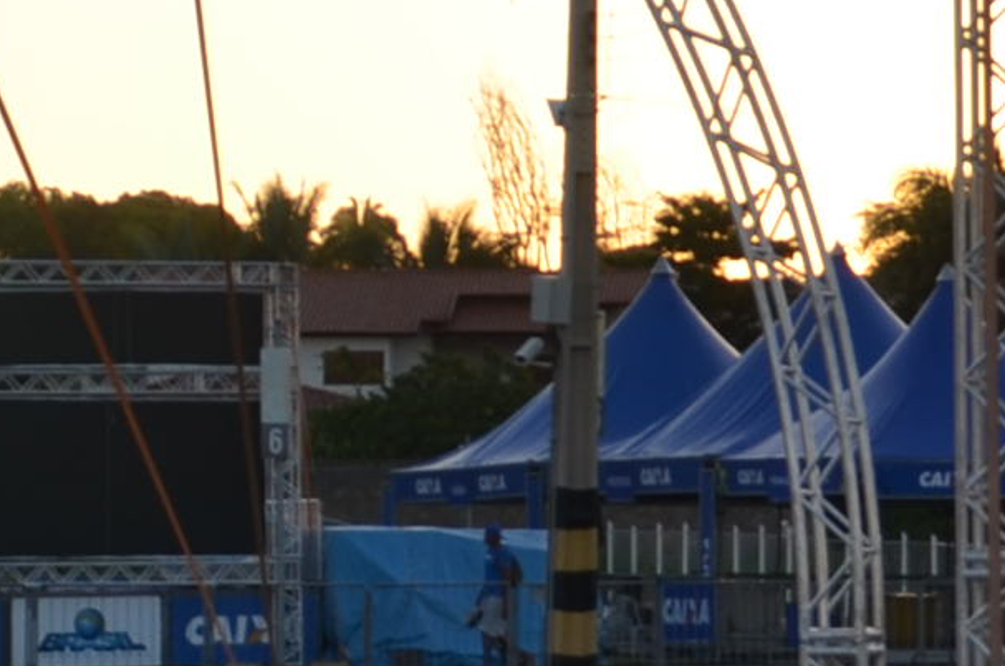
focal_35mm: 201
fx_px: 5599
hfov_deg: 10.1
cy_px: 167
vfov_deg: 6.8
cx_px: -113
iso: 100
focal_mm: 22
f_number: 5
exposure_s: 1/200
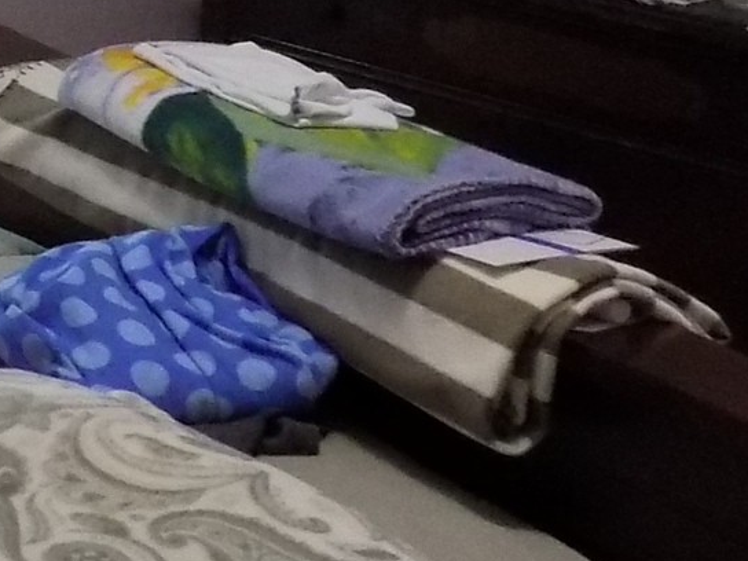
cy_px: -224
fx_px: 2809
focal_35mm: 130
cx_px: -612
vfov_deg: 11.1
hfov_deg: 13.5
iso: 400
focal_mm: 4
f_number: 3.1
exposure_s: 1/20
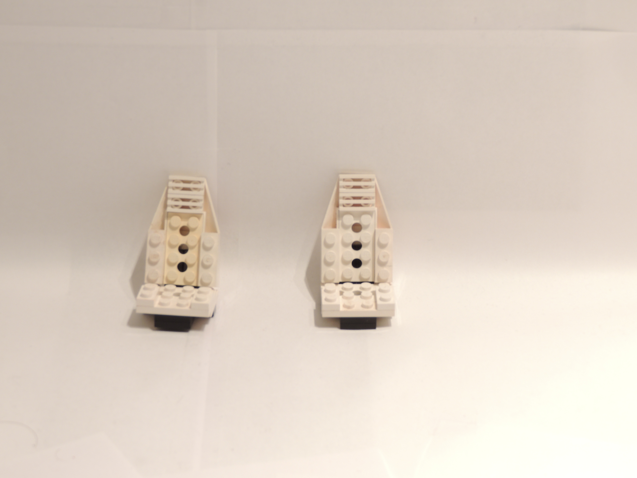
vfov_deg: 11.0
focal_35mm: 135
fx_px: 2484
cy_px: 239
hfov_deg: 14.6
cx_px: 318
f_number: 4.8
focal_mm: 24
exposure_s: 1/2.5
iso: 100
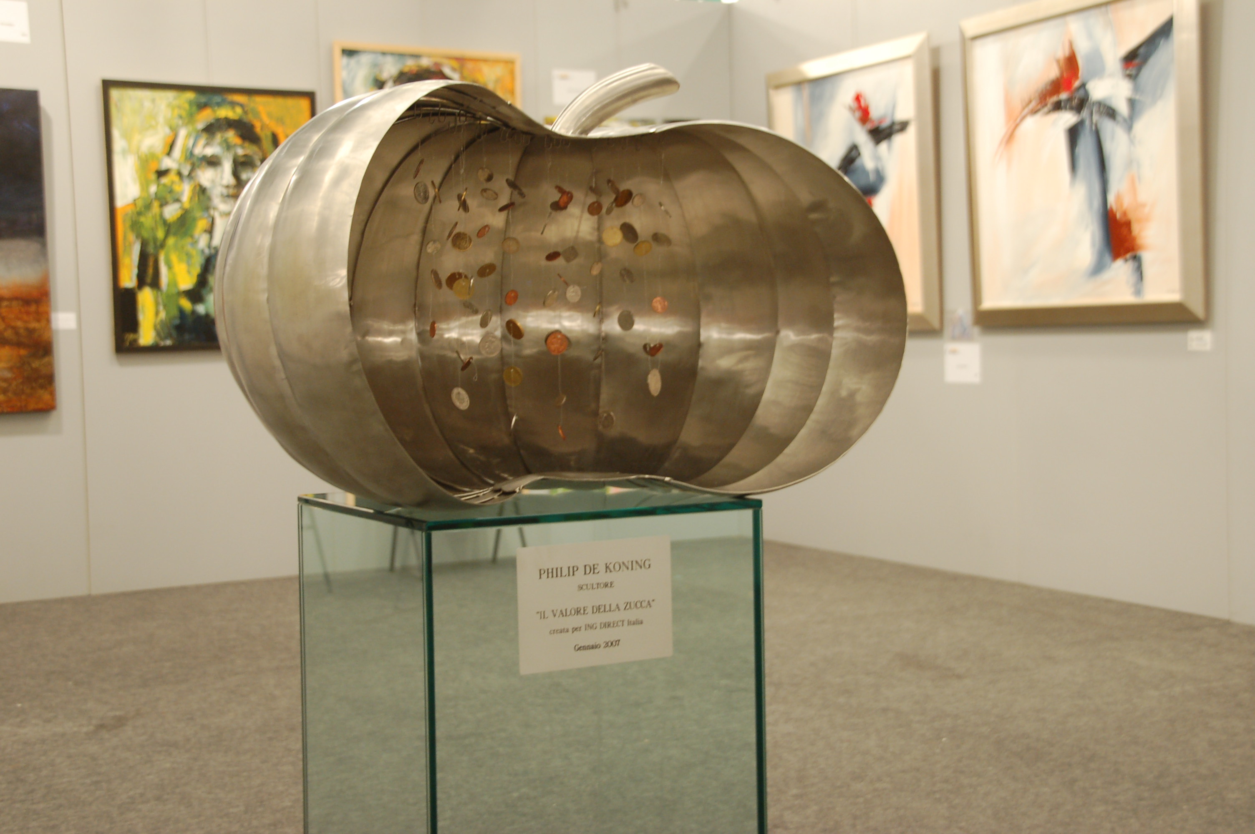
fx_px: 1776
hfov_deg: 38.9
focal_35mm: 51
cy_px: 417
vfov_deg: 26.4
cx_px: 628
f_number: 4.5
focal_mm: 34
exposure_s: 1/30
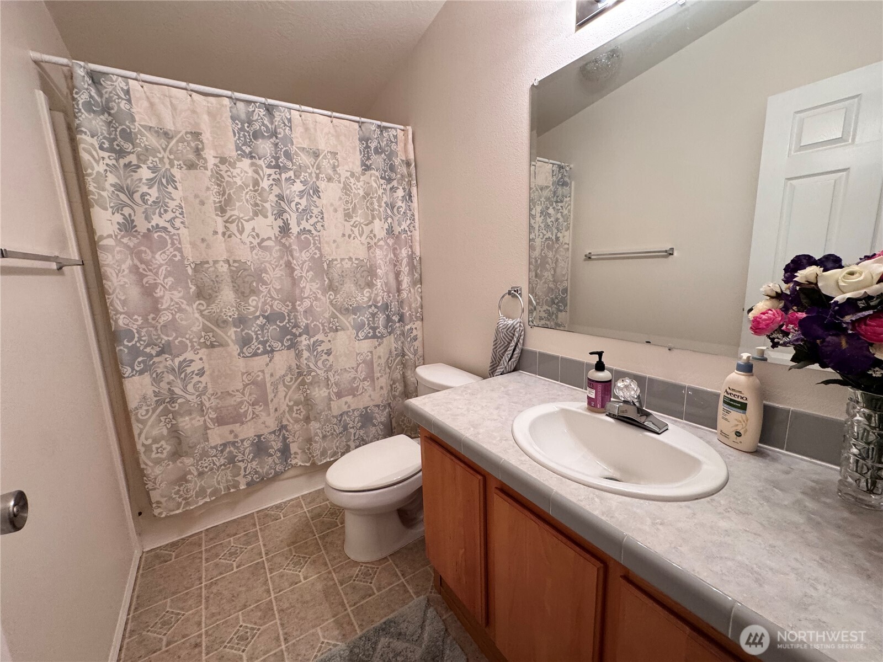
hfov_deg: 102.1
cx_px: 442
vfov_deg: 85.7
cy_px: 331
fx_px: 357
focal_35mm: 14
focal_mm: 2.22
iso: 200
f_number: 2.2
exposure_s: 1/120
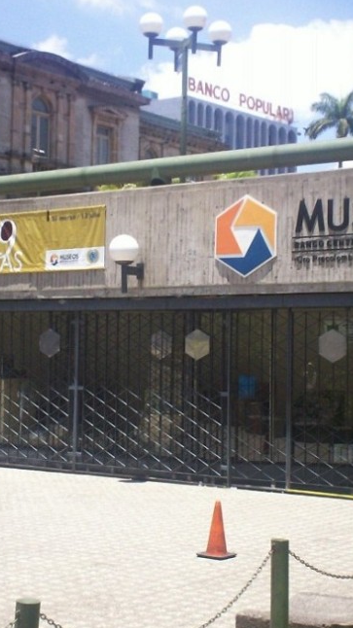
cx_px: 160
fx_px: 1132
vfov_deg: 30.9
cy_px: 249
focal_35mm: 68
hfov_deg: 17.7
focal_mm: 6
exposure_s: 1/357
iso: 100
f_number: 4.5
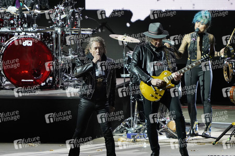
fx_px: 3914
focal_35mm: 600
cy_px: 78
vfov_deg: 2.3
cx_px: 118
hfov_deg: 3.4
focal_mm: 600
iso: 3200
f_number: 6.3
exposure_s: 1/400
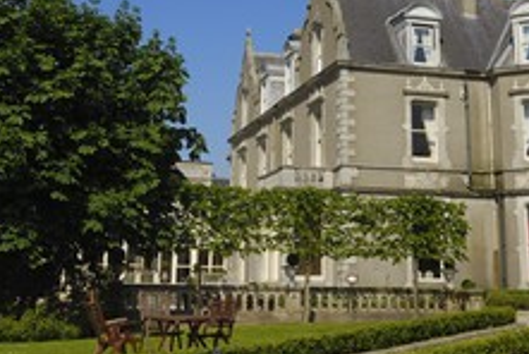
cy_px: 57
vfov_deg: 23.4
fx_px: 839
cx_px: 286
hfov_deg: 35.0
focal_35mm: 57
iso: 100
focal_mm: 20
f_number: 11
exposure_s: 1/160
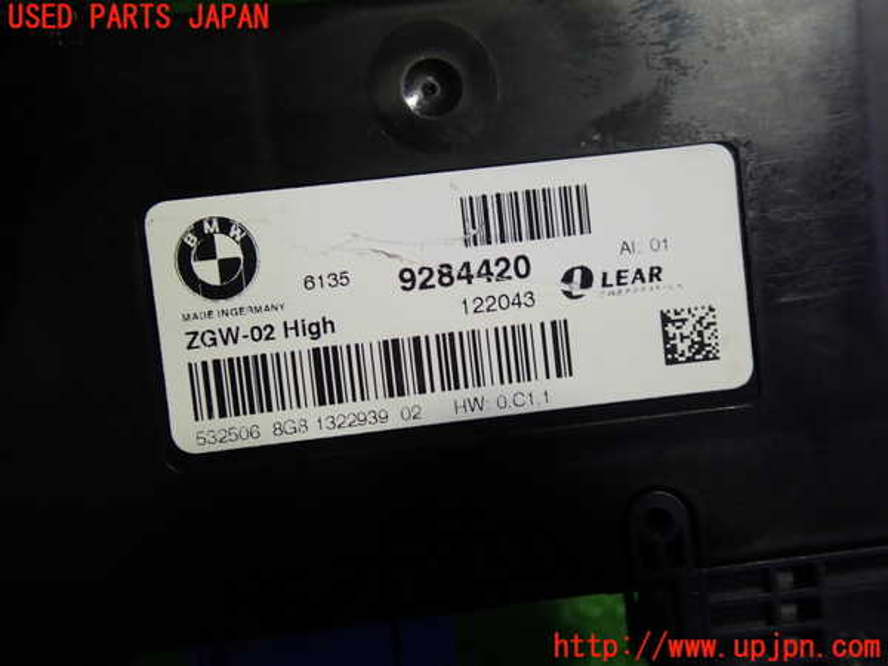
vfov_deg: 46.8
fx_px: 770
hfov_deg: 60.0
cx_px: 444
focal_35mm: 30
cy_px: 333
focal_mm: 5.4
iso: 160
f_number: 2.3
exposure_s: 1/60
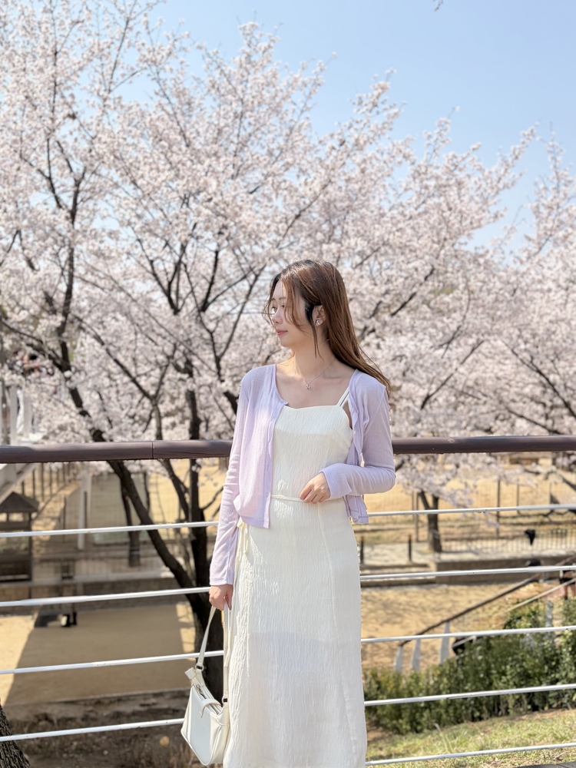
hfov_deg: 53.1
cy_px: 384
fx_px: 577
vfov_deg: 67.3
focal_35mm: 26
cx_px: 288
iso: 50
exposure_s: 1/3279
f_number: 1.6
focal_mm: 5.96
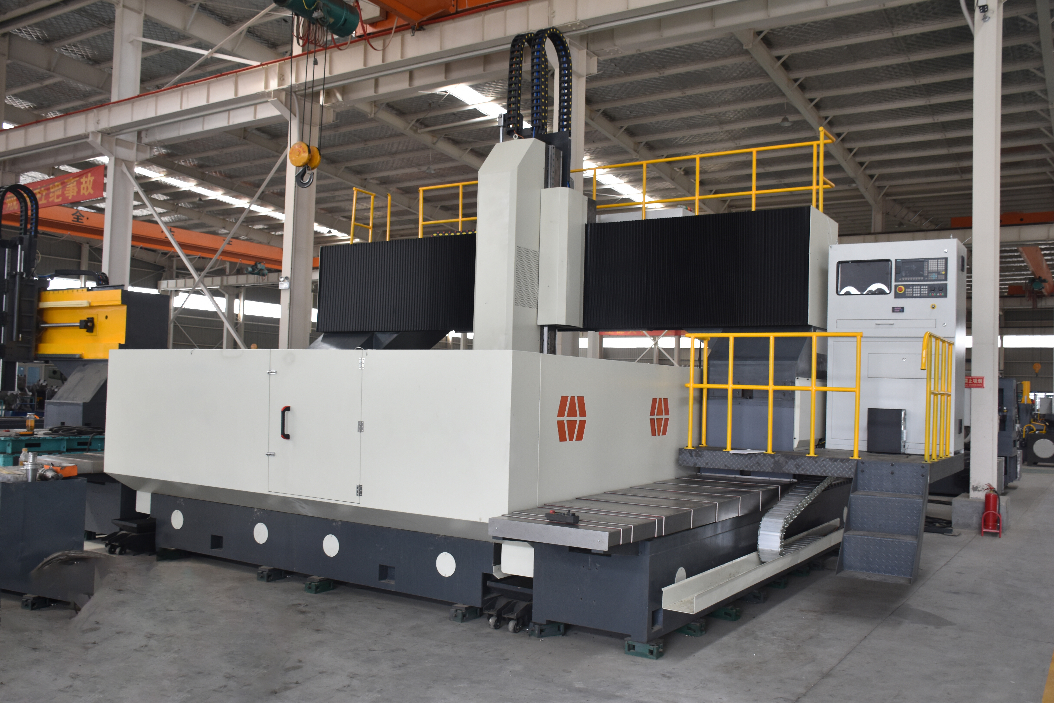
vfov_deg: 43.6
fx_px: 878
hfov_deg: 61.9
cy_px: 352
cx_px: 527
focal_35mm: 30
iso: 400
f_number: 5
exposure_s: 1/100
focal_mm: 20
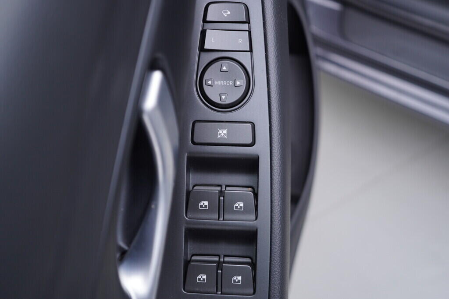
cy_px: 150
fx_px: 449
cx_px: 224
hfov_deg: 53.1
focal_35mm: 36
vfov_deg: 36.9
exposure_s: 1/40
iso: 125
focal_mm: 24
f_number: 2.8
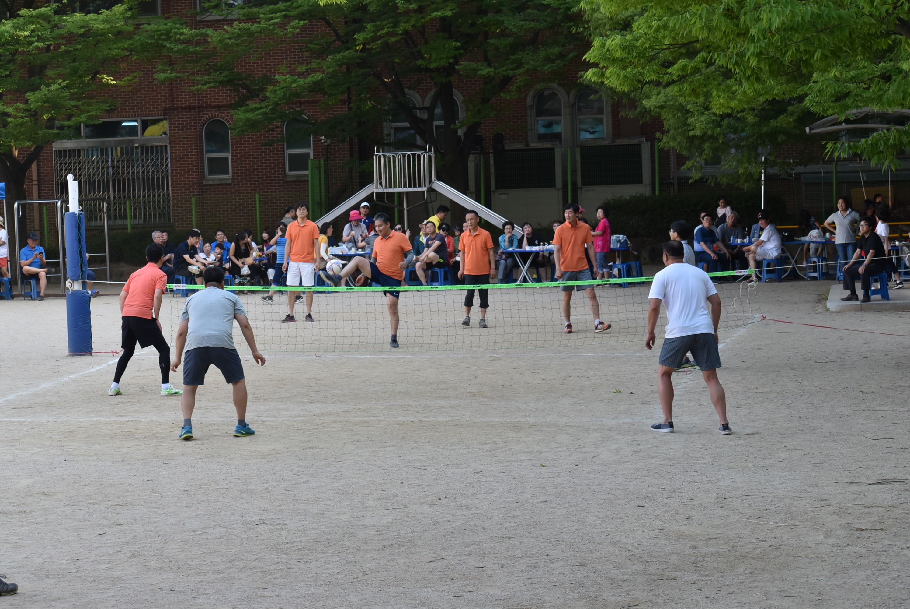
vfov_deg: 13.1
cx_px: 455
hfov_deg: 19.4
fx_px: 2656
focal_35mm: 105
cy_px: 304
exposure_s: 1/200
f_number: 7.1
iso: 400
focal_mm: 70
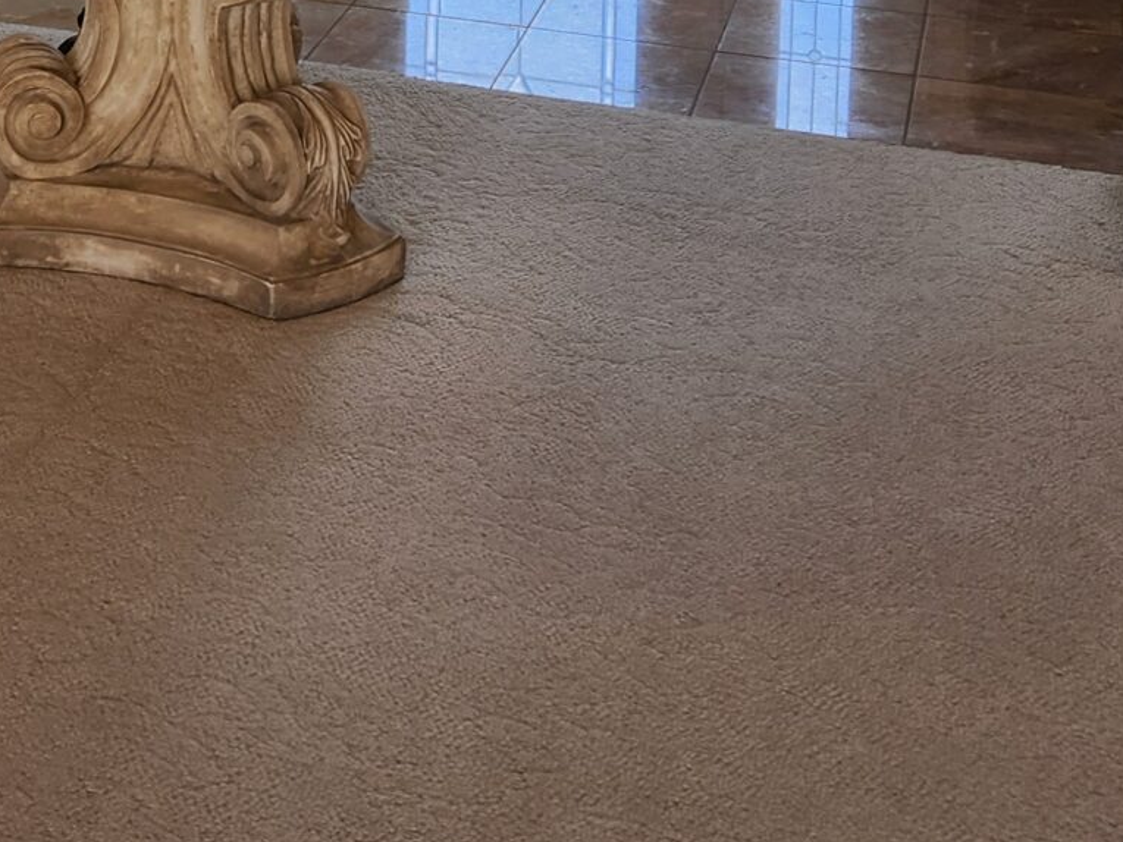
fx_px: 2498
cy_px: -387
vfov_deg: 17.4
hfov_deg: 24.3
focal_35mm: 77
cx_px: 15
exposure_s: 1/180
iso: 40
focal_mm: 5.4
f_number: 1.8
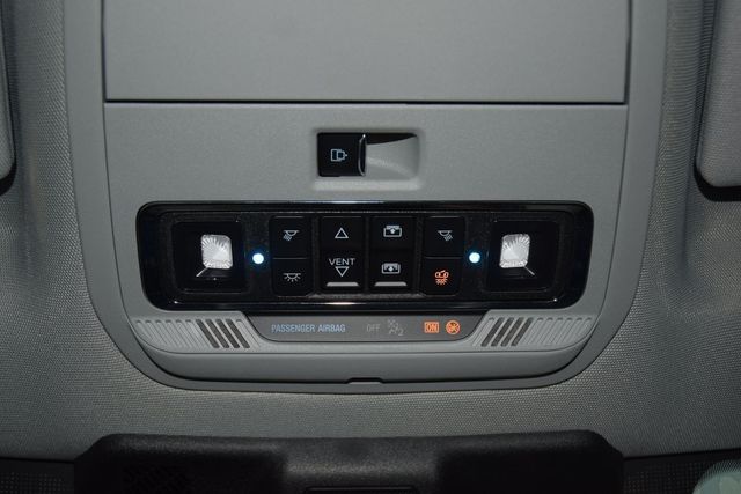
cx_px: 370
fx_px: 834
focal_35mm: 40
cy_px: 247
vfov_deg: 33.0
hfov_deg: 47.9
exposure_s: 1/50
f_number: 3.8
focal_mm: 27
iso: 400
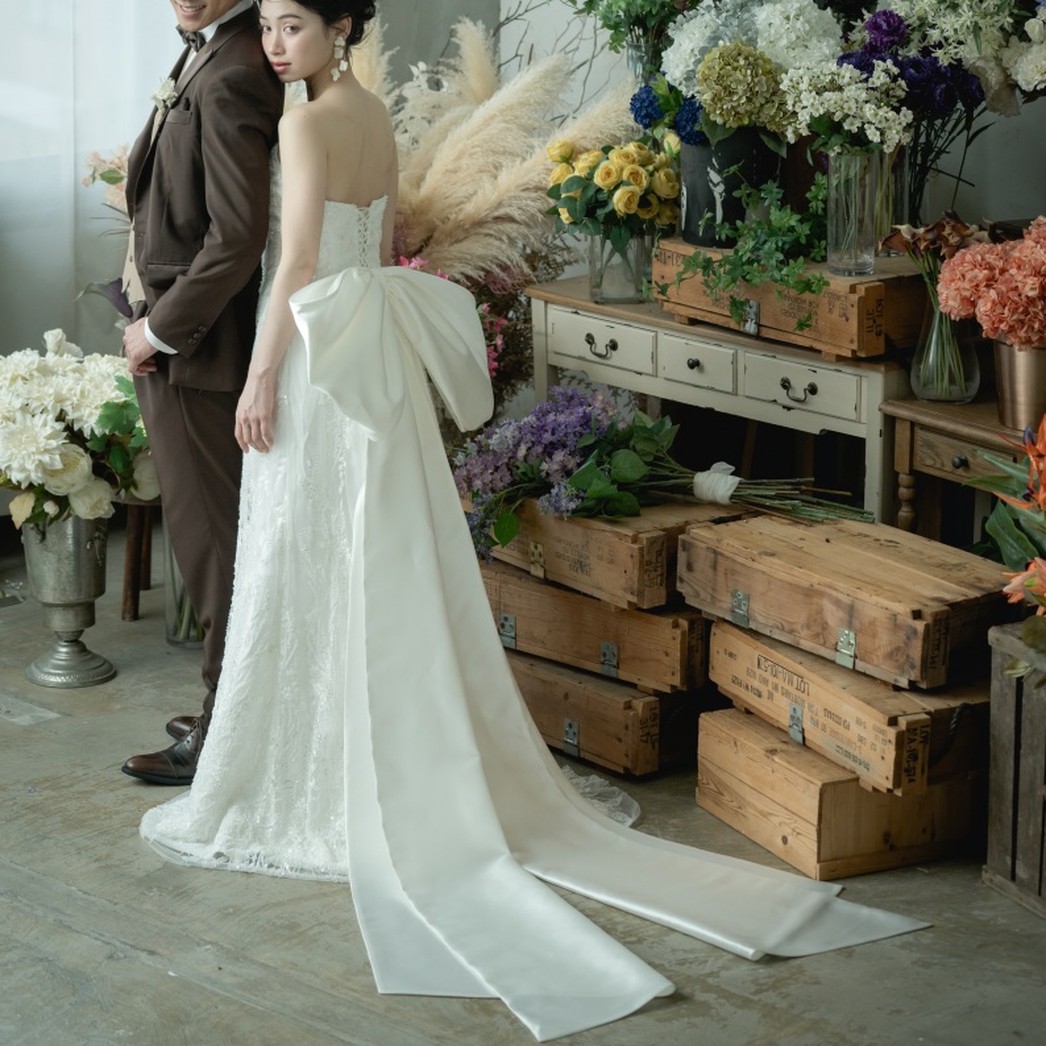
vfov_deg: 18.2
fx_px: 3248
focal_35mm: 95
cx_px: 526
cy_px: 285
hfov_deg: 18.3
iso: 400
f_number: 4
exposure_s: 1/60
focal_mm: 74
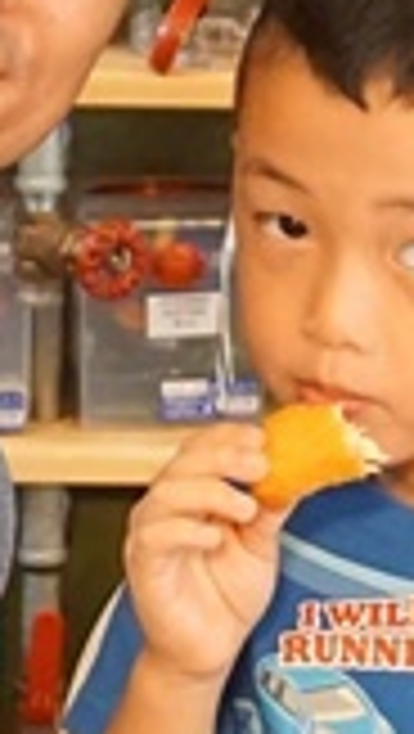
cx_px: 252
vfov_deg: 10.9
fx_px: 3835
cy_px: 466
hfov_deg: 6.2
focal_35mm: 197
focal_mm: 20
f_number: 4
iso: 3200
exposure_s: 1/125
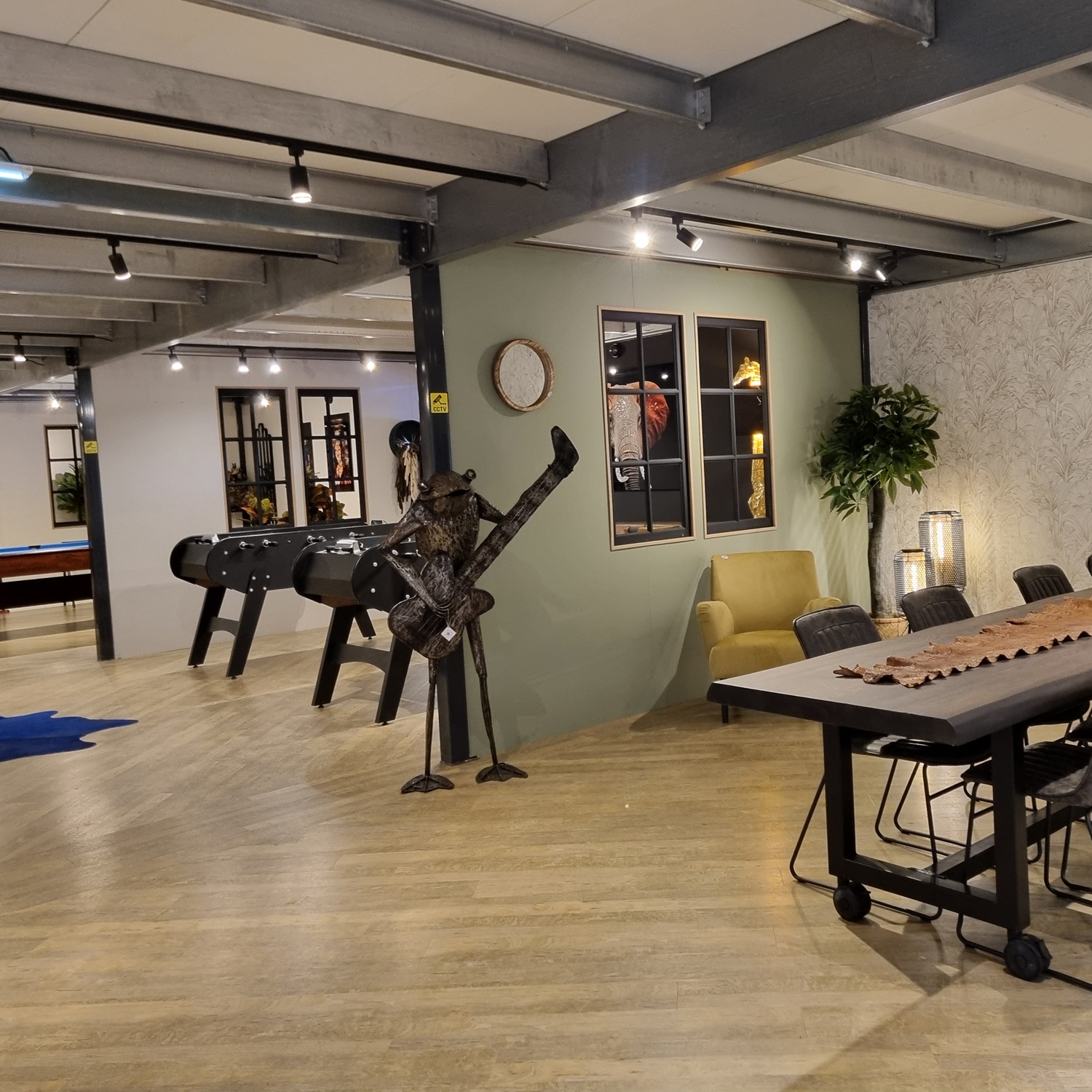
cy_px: 541
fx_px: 1106
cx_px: 625
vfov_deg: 52.5
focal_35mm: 31
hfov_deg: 52.3
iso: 500
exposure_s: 1/50
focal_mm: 5.4
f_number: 1.8
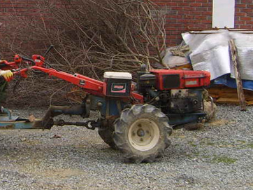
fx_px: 614
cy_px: 52
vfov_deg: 17.5
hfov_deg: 22.5
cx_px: 10
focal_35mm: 84
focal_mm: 7.8
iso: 50
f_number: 6.4
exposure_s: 1/125
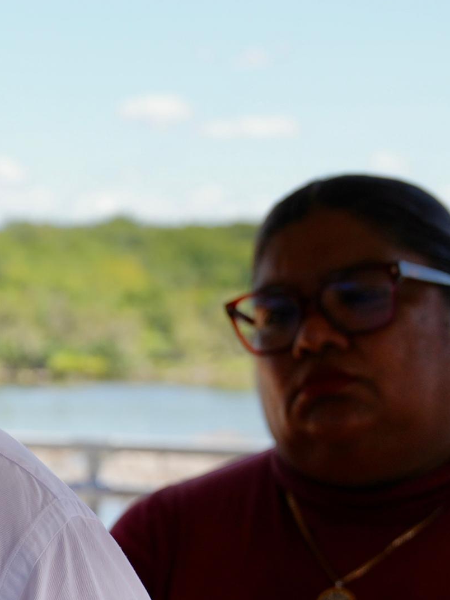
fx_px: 2721
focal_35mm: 157
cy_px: 391
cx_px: -600
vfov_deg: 12.6
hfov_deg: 8.7
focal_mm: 35
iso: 100
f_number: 4.5
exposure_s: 1/640
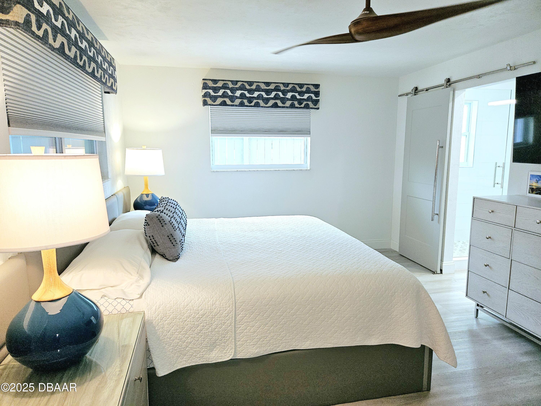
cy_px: 203
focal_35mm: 23
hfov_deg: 73.9
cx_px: 270
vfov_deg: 58.9
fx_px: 359
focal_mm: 5.4
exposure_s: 1/60.2
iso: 50
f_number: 1.8
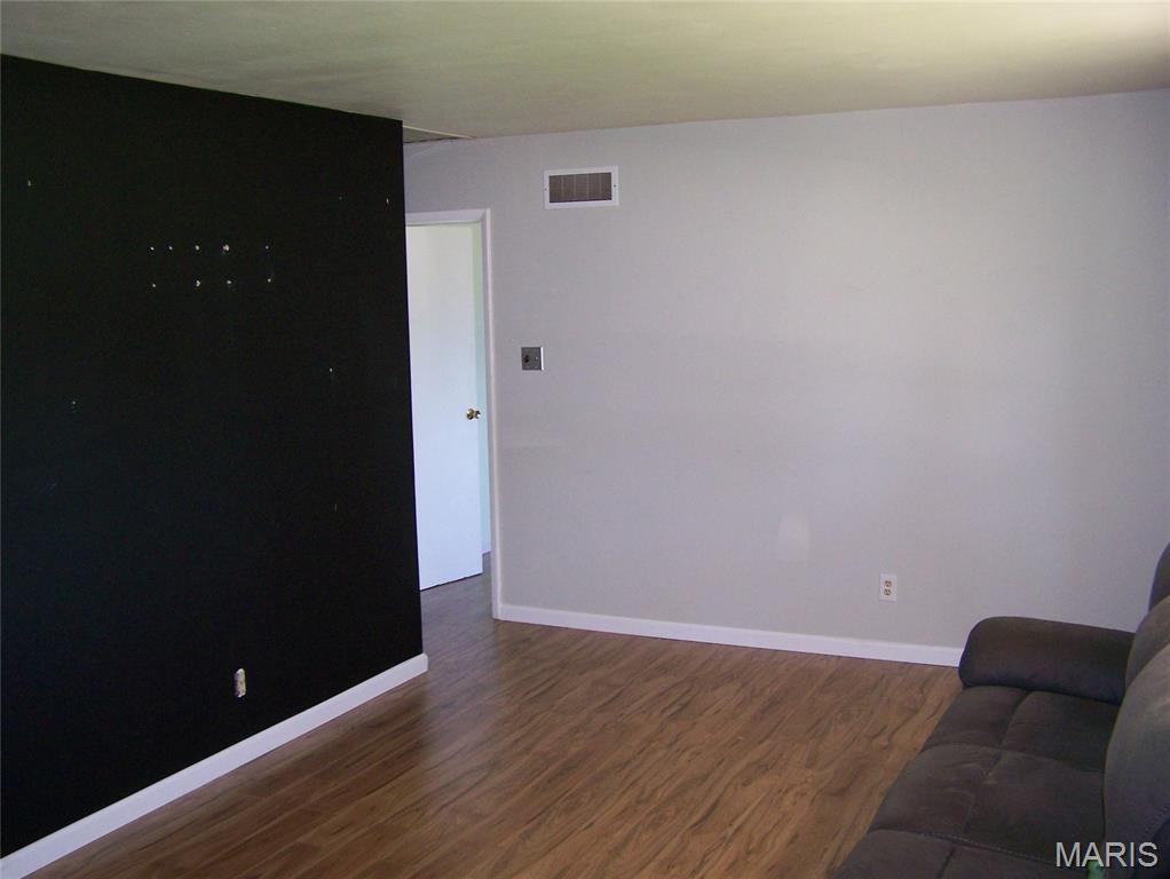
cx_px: 585
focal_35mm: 38
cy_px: 440
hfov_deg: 48.9
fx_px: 1285
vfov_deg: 37.8
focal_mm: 6.3
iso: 200
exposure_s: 1/60
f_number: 2.8
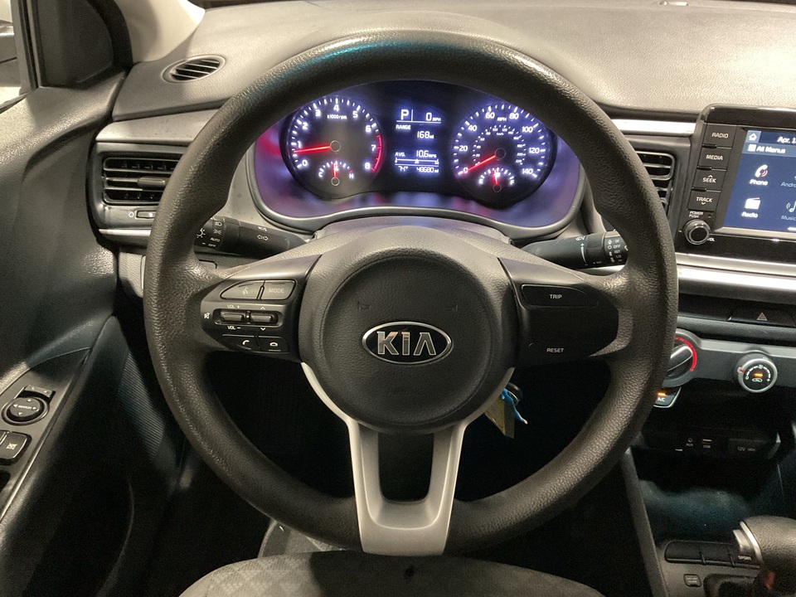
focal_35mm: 29
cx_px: 398
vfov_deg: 48.2
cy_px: 298
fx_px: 667
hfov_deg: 61.7
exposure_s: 1/30
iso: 500
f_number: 1.8
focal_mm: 3
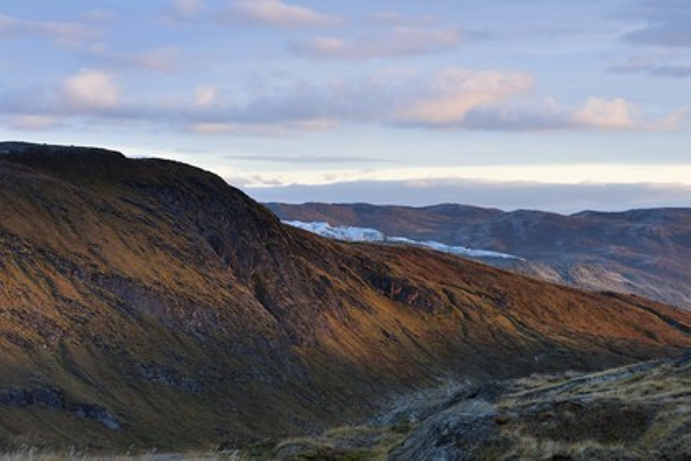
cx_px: 346
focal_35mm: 200
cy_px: 230
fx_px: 3839
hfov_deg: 10.3
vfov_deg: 6.9
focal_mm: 200
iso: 800
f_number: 8
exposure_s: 1/200
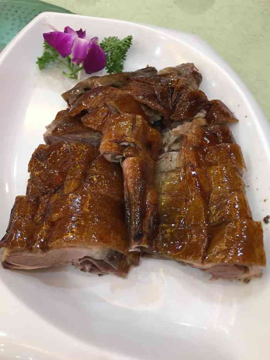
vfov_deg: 61.7
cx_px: 135
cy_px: 180
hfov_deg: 48.2
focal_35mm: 29
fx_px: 302
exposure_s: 1/17
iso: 100
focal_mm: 4.15
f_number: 2.2
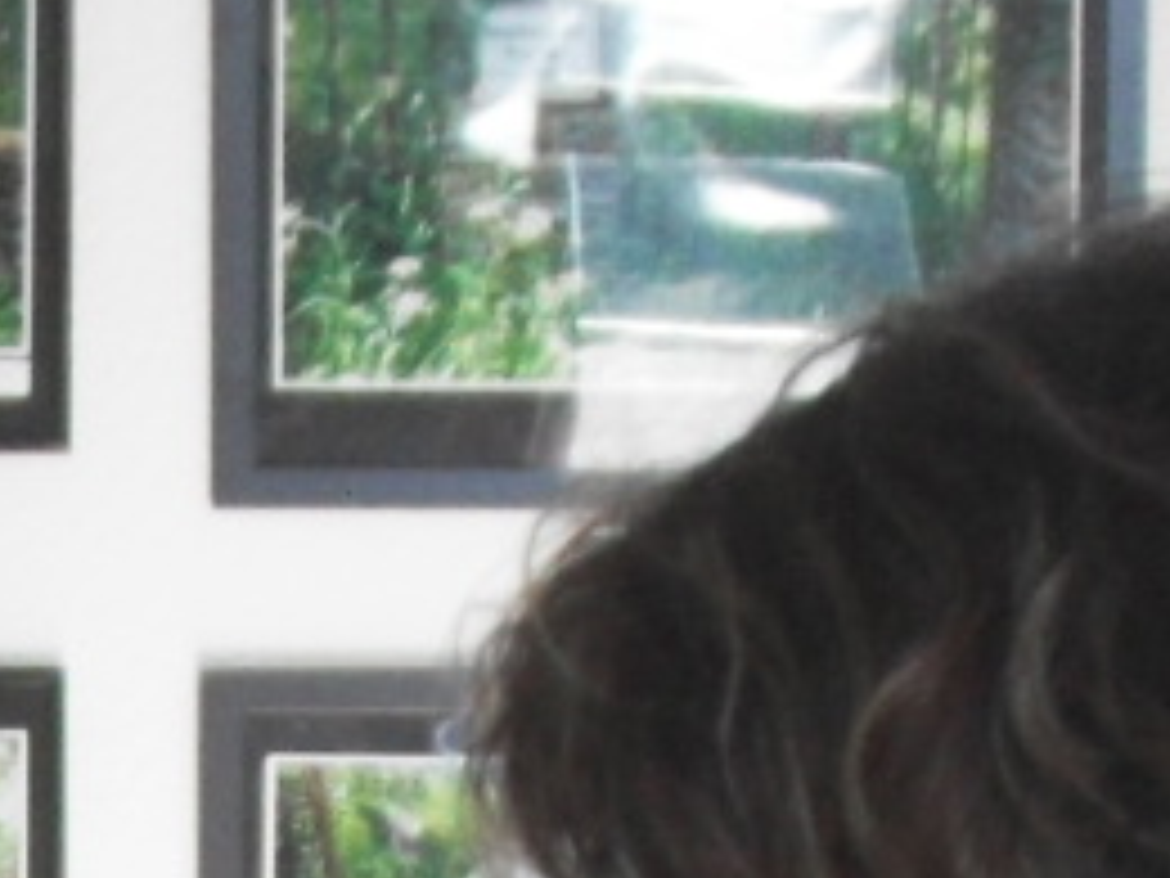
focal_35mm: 315
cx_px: -405
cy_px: 2508
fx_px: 10647
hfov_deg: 6.2
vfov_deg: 4.5
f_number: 3
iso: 100
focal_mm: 7
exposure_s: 1/60
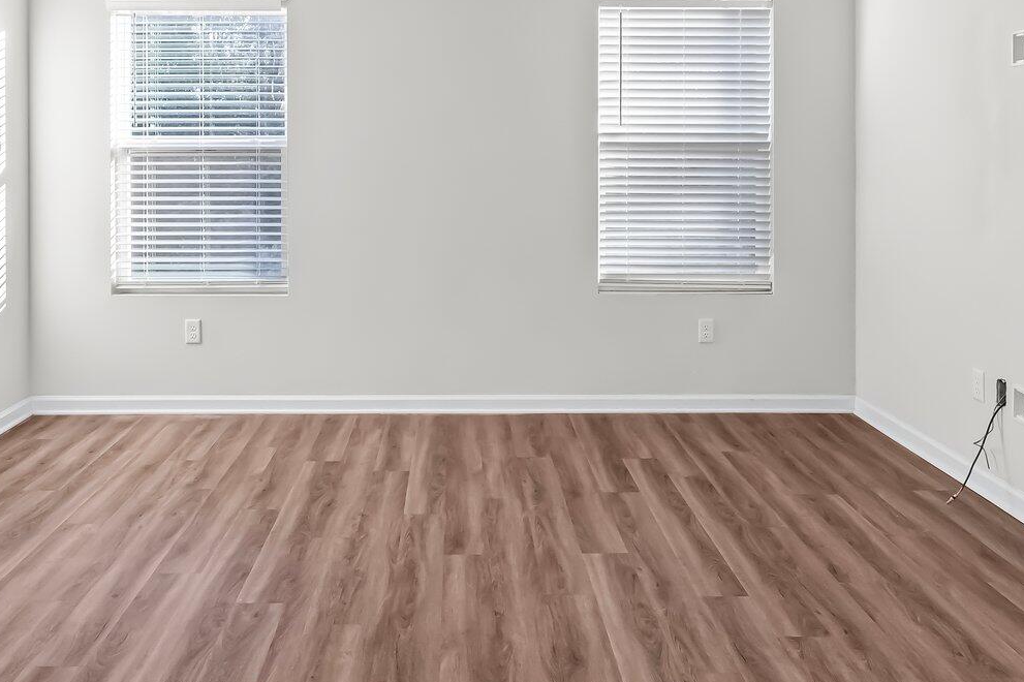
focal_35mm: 31
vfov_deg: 40.6
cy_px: 154
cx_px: 467
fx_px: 887
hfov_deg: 59.9
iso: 2500
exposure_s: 1/15
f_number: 8
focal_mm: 15.1
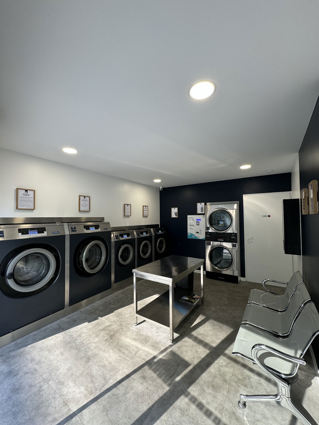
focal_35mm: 14
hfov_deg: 85.7
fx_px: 172
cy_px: 212
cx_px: 160
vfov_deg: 102.1
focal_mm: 2.22
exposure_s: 1/99
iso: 100
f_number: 2.2
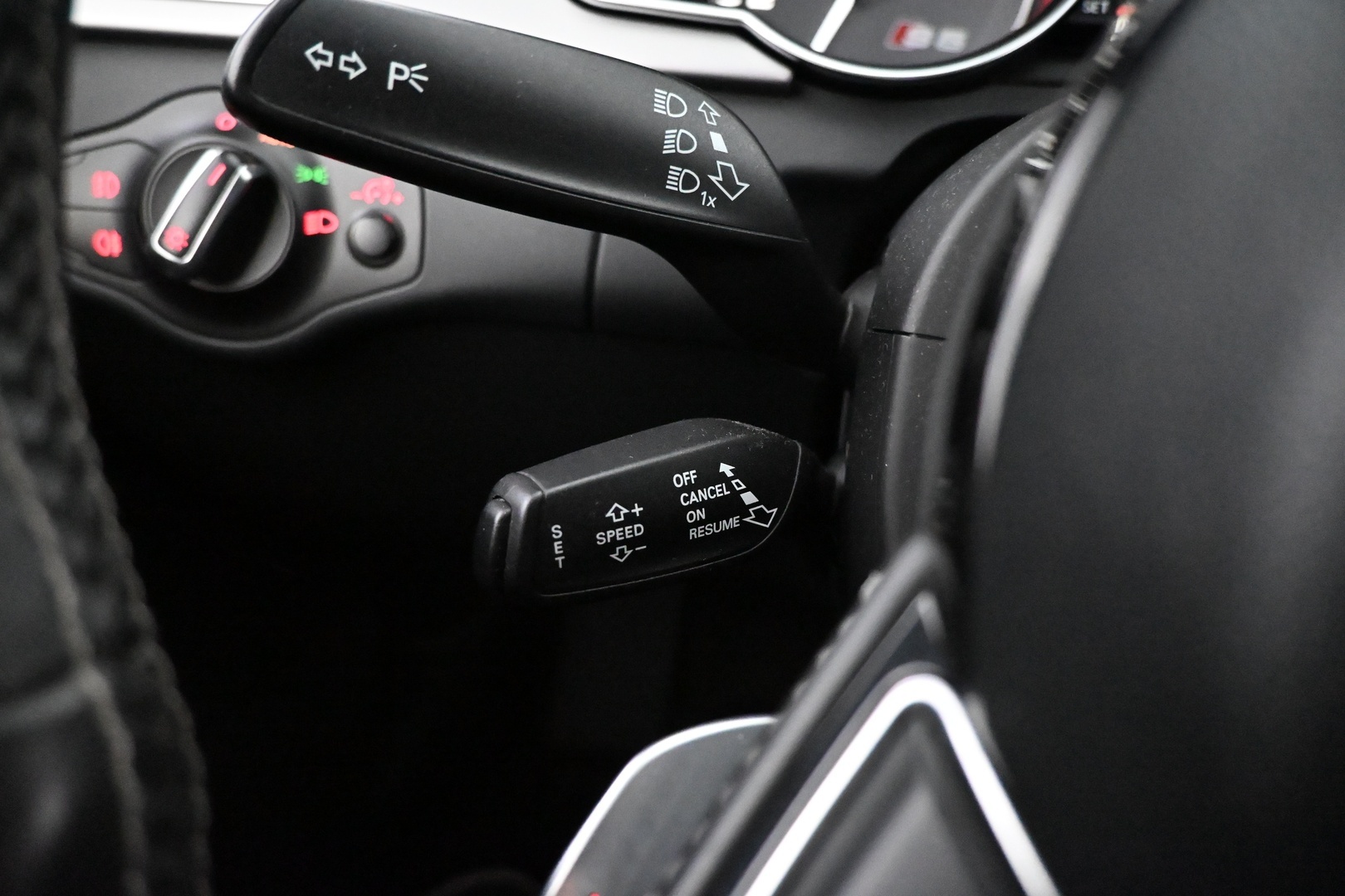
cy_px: 448
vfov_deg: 53.1
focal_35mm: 24
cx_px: 672
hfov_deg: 73.7
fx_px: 897
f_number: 3.5
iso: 12800
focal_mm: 16
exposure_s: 1/60
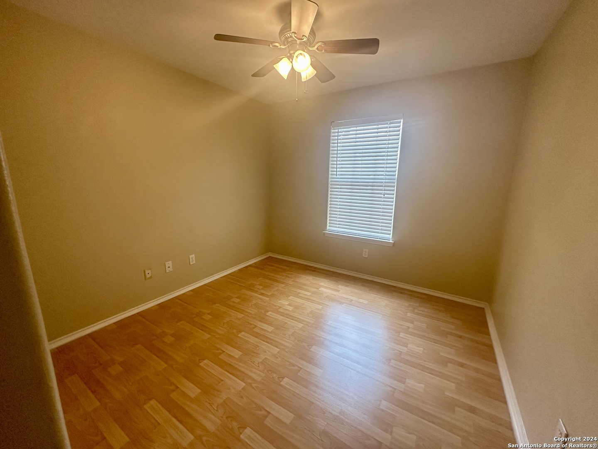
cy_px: 224
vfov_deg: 85.7
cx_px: 299
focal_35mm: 14
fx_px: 242
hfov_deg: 102.1
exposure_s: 1/120
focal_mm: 2.22
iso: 200
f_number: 2.2
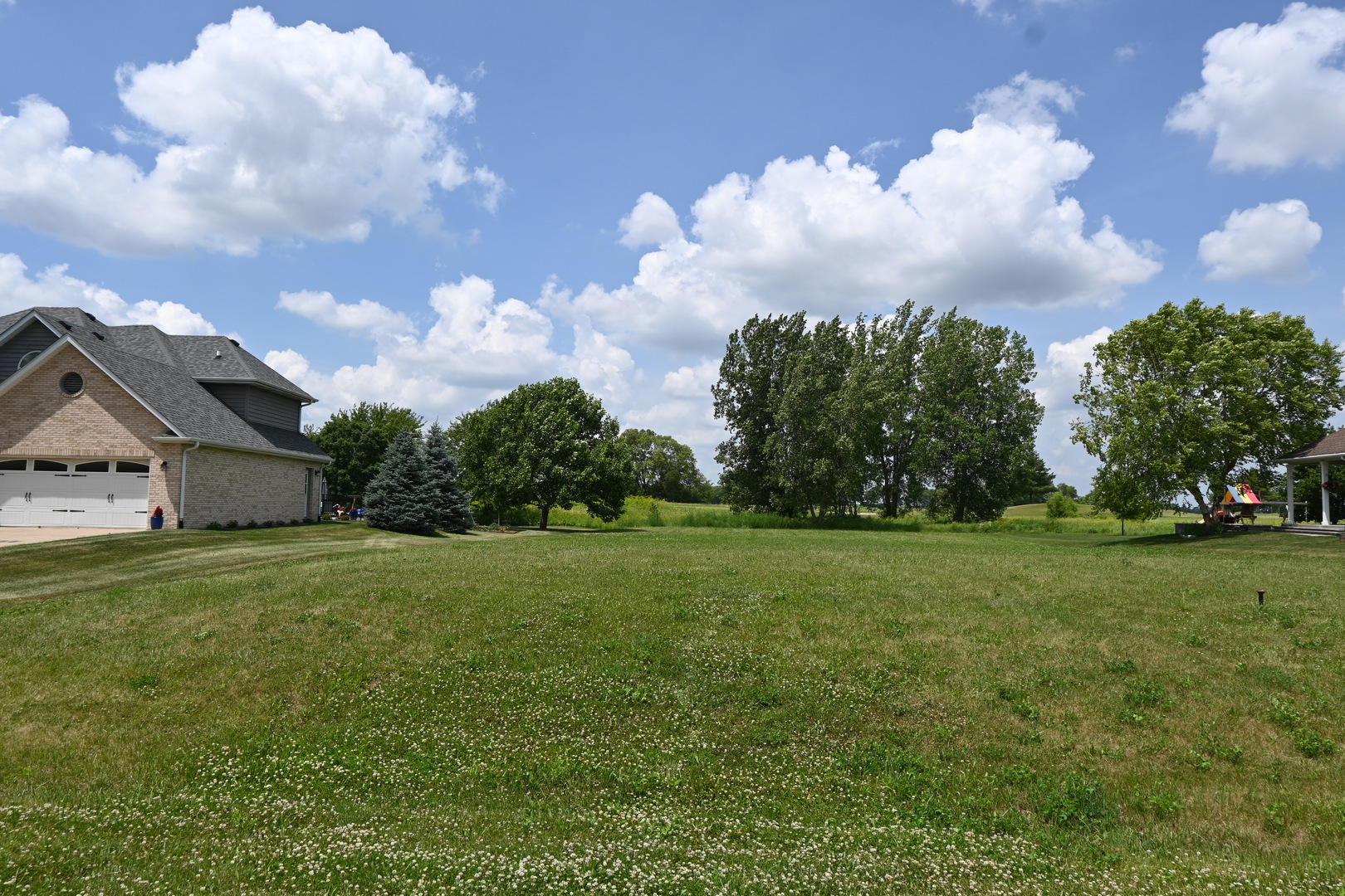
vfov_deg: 53.1
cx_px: 672
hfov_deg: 73.7
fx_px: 897
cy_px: 448
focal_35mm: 24
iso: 100
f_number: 8
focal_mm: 16
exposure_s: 1/400
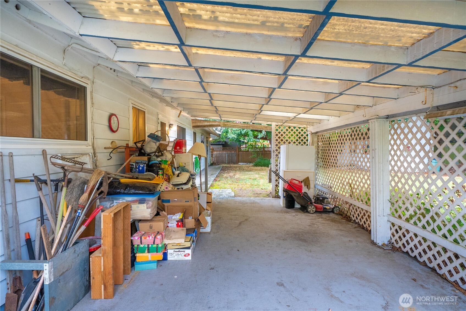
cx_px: 233
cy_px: 156
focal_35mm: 19
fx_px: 246
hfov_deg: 86.9
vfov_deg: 64.6
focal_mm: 19
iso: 1000
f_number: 7.1
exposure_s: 1/25
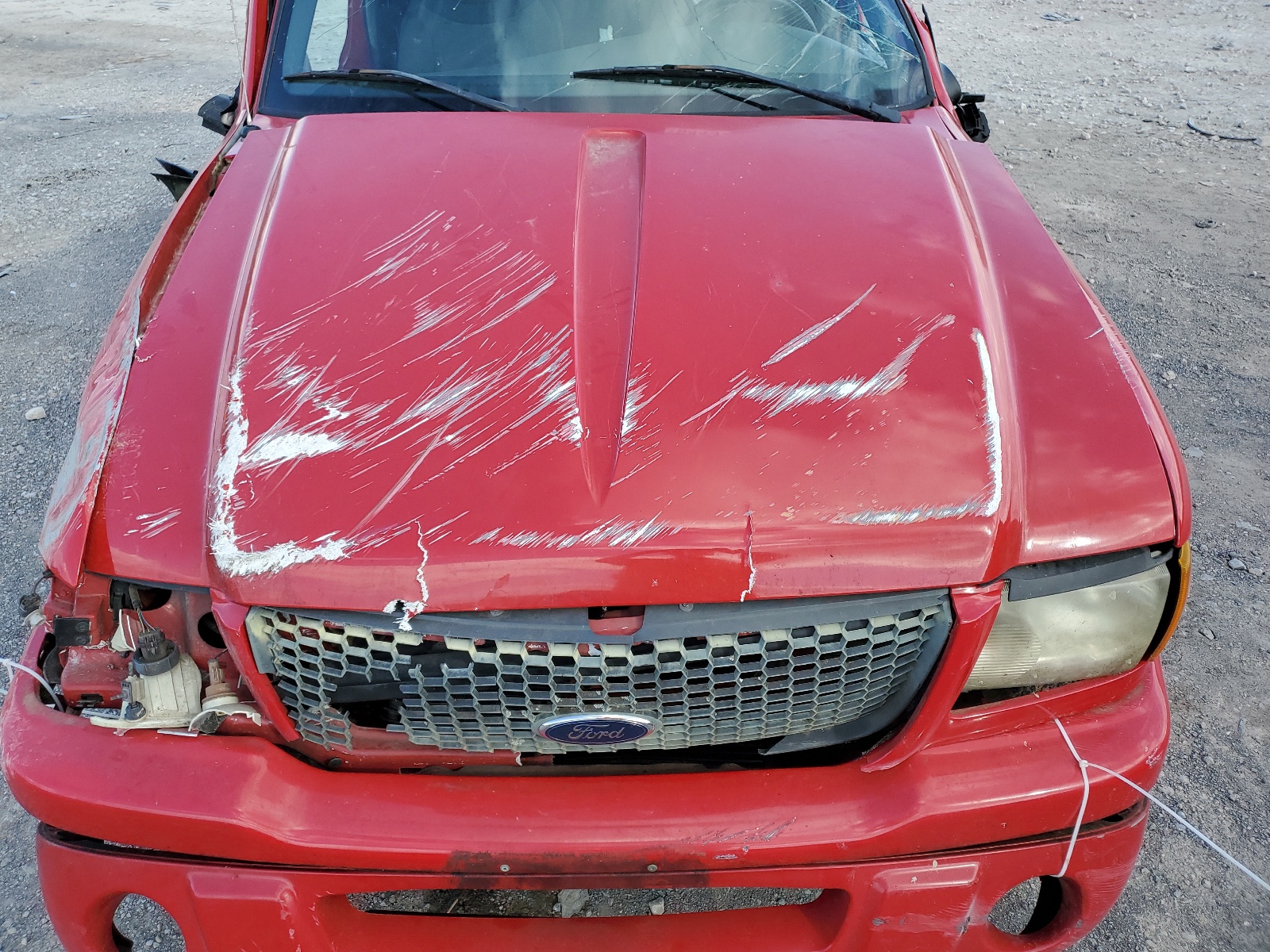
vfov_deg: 53.1
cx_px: 635
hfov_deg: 67.3
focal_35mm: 26
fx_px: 954
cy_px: 476
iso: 50
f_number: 1.5
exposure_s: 1/769
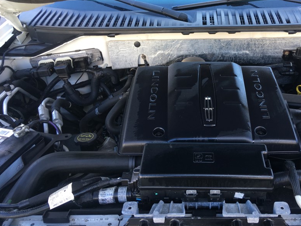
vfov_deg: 37.4
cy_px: 81
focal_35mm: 38
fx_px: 330
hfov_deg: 48.4
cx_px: 193
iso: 32
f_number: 2.2
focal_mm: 4.15
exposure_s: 1/60
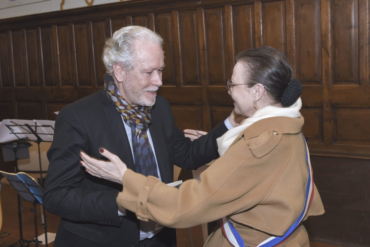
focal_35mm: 43
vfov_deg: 31.2
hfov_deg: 45.5
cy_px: 124
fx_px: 442
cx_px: 185
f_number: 5.6
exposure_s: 1/60
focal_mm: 29
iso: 400
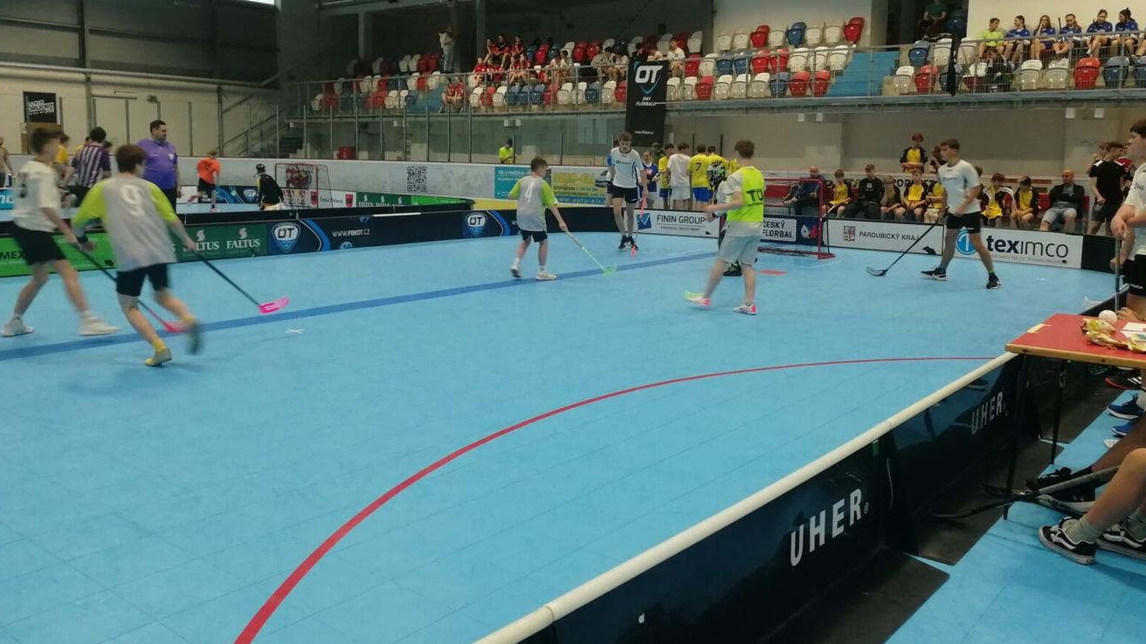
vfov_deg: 38.8
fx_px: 912
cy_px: 255
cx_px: 576
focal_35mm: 30
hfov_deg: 64.3
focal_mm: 3.95
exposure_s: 1/50
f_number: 2.2
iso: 160
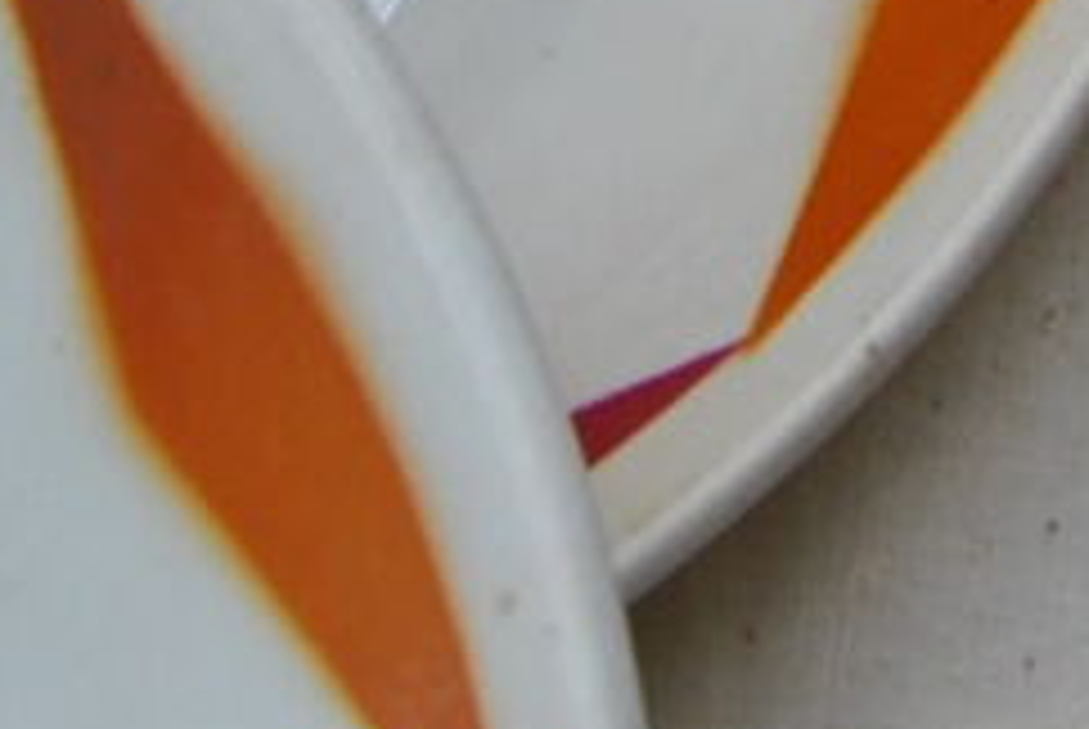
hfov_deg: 5.7
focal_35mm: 360
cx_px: 1107
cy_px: -1904
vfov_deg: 3.7
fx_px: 10903
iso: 100
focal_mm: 30
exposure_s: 1/250
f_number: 8
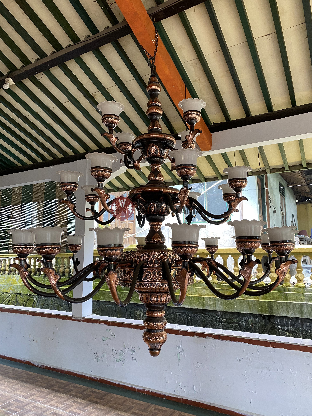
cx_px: 156
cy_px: 208
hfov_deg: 53.1
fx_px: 312
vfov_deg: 67.3
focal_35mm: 26
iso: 125
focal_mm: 4.25
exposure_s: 1/93
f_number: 1.8
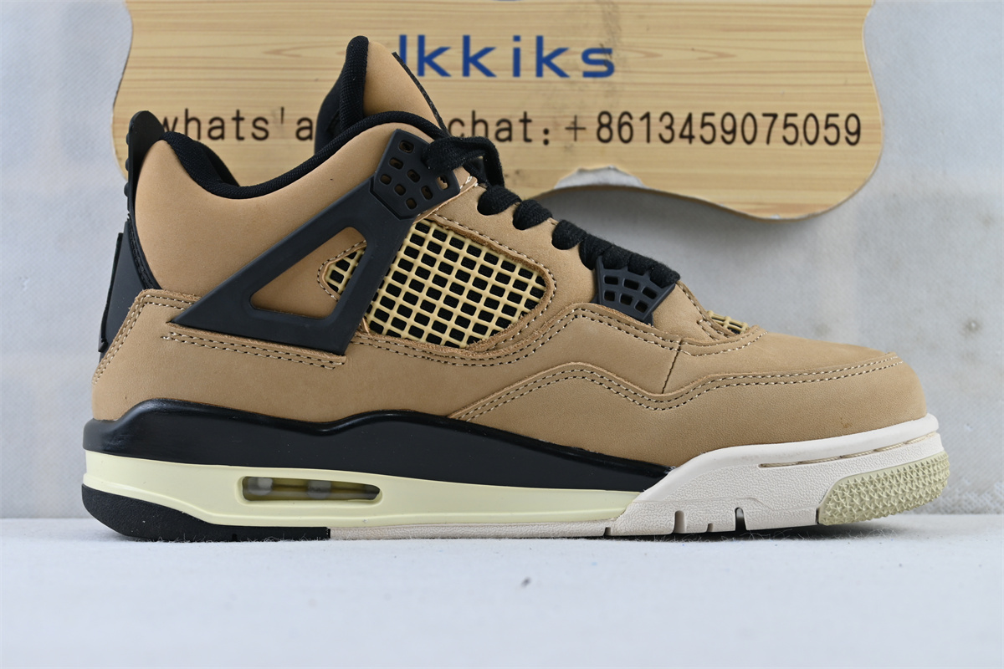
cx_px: 502
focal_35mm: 57
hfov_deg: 35.1
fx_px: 1590
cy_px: 334
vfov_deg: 23.8
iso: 100
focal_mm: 38
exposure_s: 1/40
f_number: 5.6
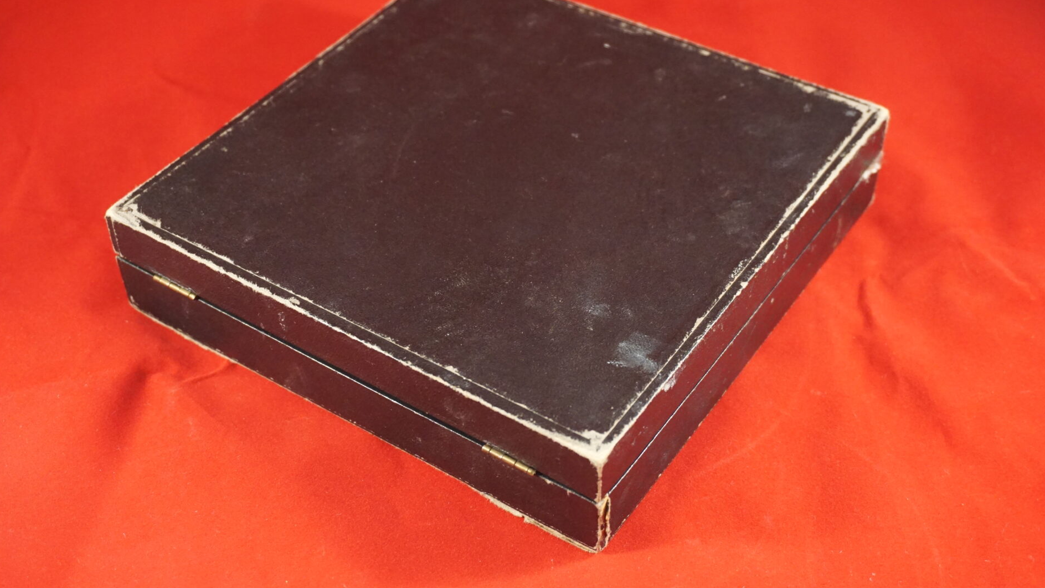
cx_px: 524
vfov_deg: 24.2
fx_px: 1372
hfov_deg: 41.7
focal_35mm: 50
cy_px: 305
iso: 3200
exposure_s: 1/60
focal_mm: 31
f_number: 5
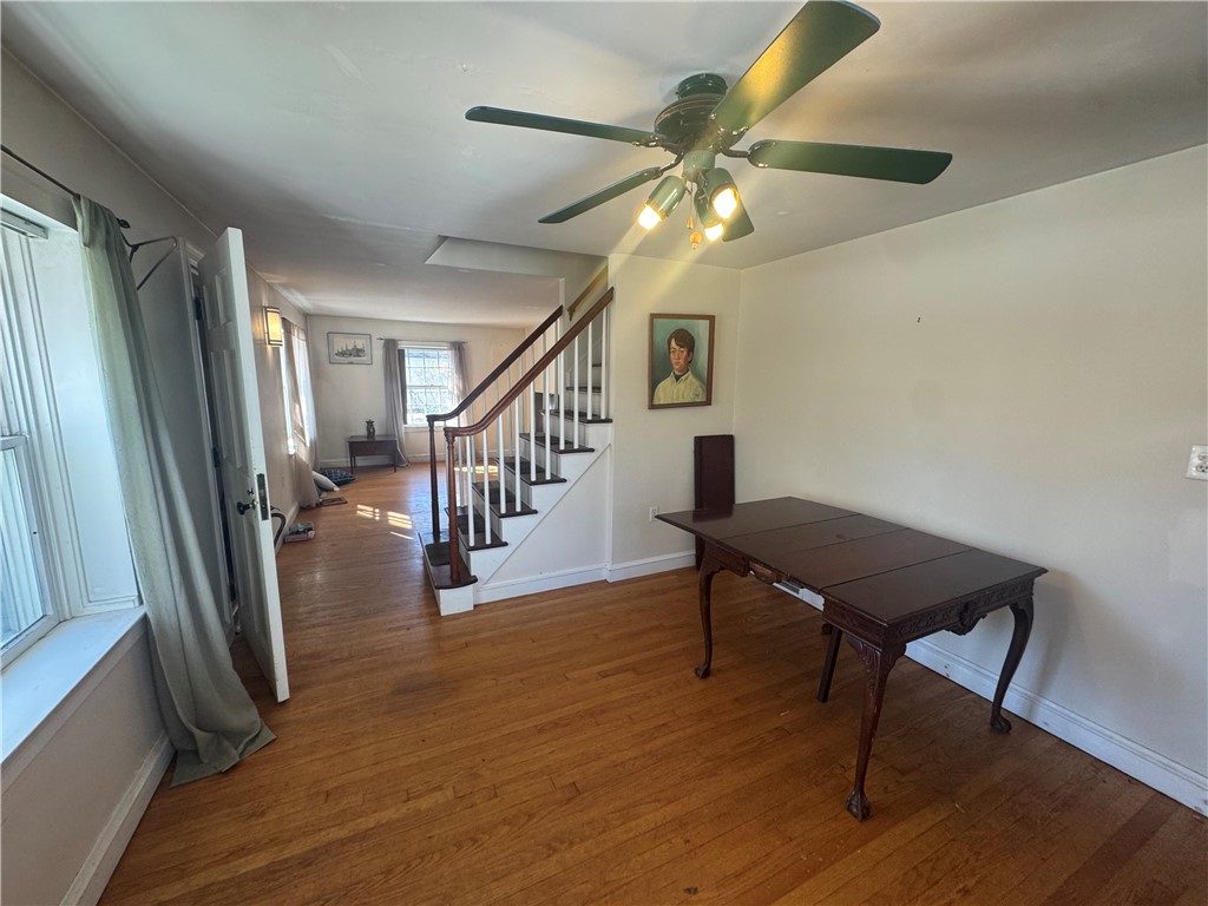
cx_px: 604
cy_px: 453
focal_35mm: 14
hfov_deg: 102.1
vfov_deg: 85.7
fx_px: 489
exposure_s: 1/120
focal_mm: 2.22
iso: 160
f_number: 2.2
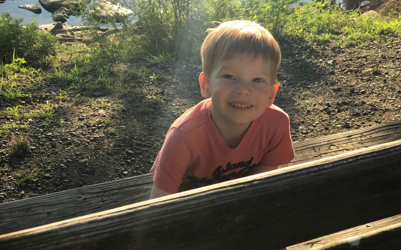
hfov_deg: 33.5
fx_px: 667
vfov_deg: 21.3
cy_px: 130
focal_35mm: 61
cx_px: 199
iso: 20
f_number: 2.8
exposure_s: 1/306
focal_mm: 6.6
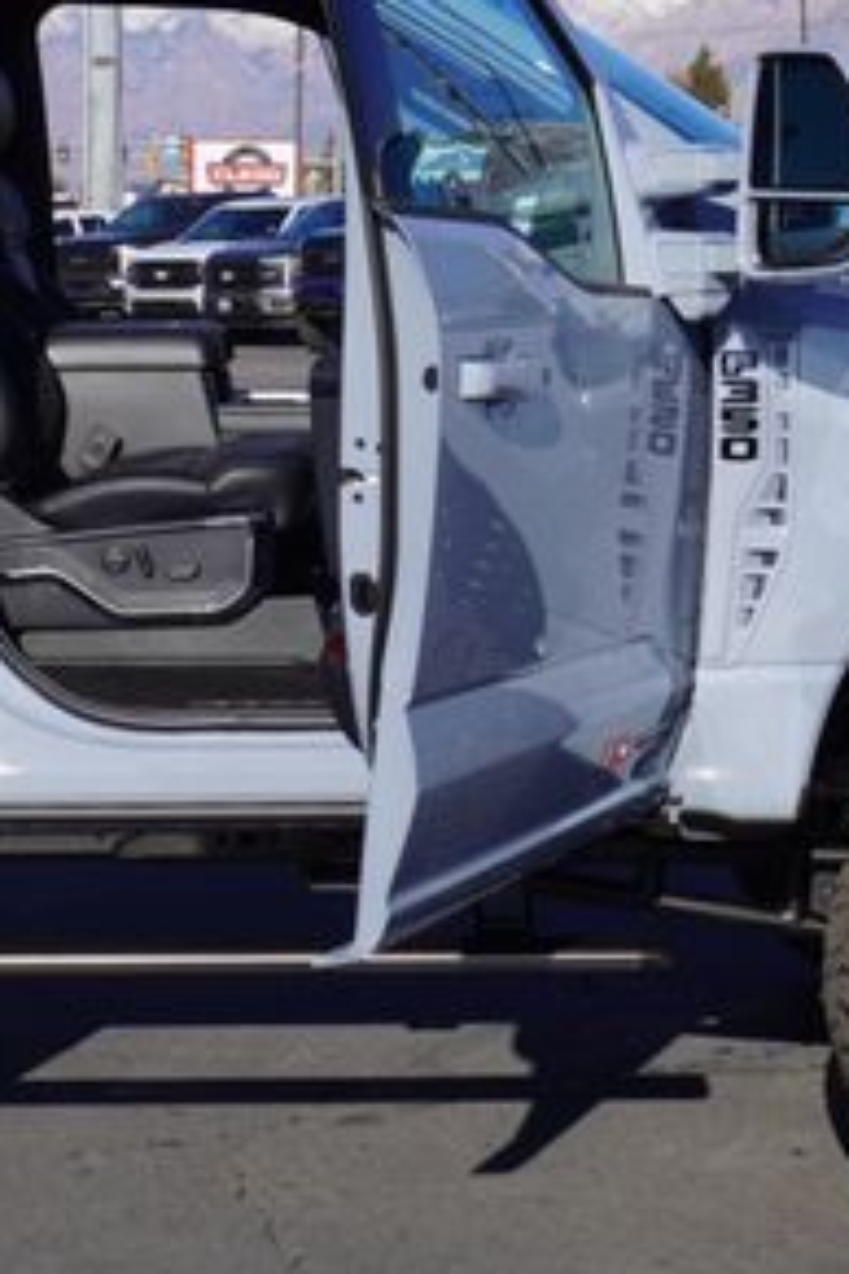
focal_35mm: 89
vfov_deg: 22.8
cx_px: 346
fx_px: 3152
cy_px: 569
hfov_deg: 15.3
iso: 100
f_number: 11
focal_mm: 27
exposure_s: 1/160
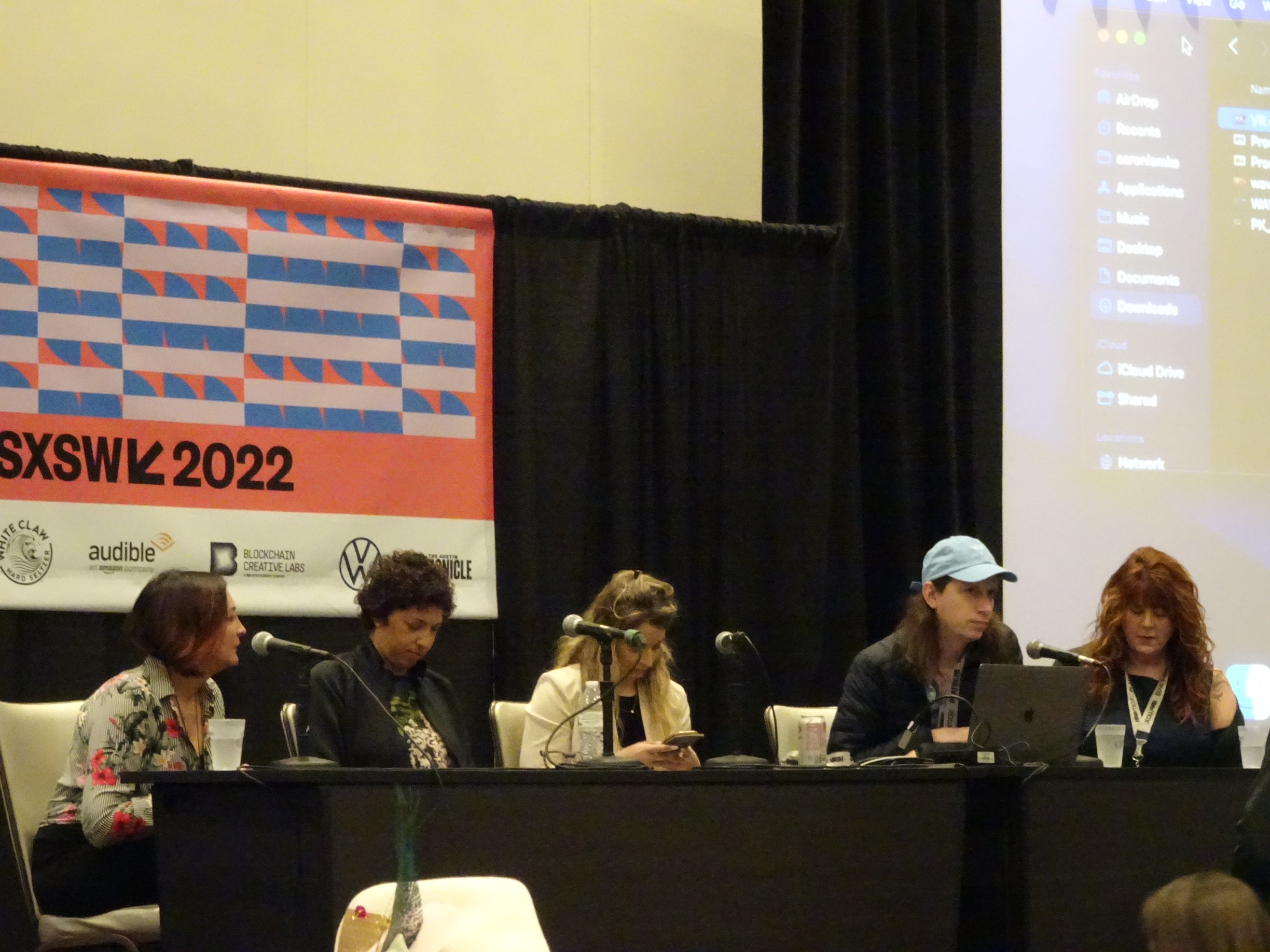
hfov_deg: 16.6
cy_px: 476
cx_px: 635
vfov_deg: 12.5
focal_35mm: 119
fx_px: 4366
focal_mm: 20.29
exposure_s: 1/20
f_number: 5.6
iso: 3200
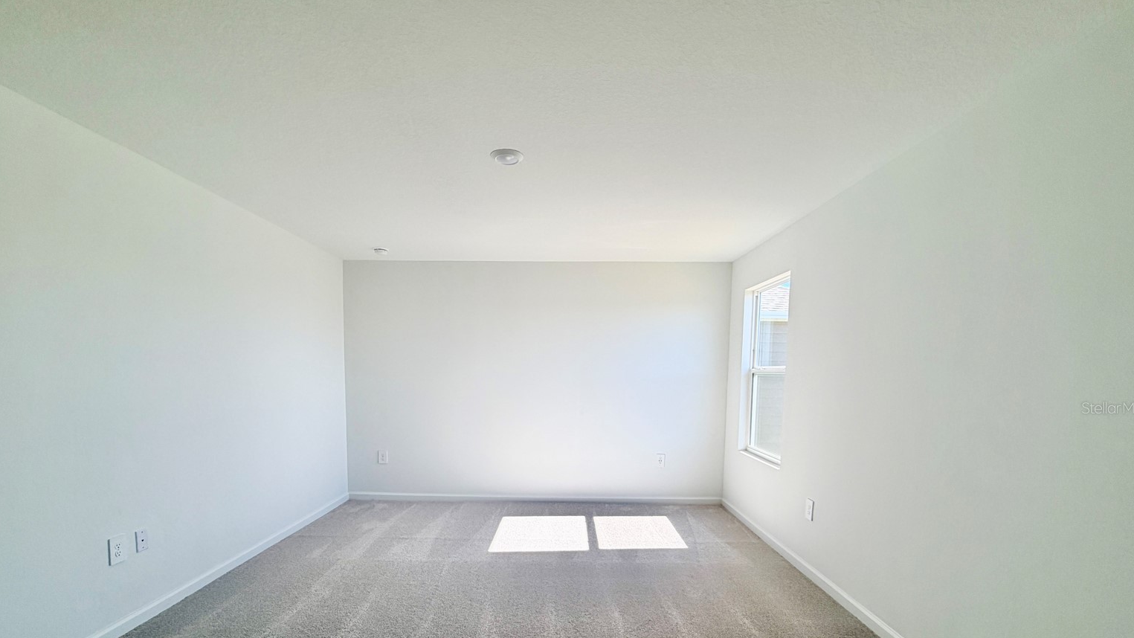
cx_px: 557
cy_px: 407
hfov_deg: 99.4
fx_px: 481
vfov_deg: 65.9
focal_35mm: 16
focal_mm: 2.22
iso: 50
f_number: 2.2
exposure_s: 1/201
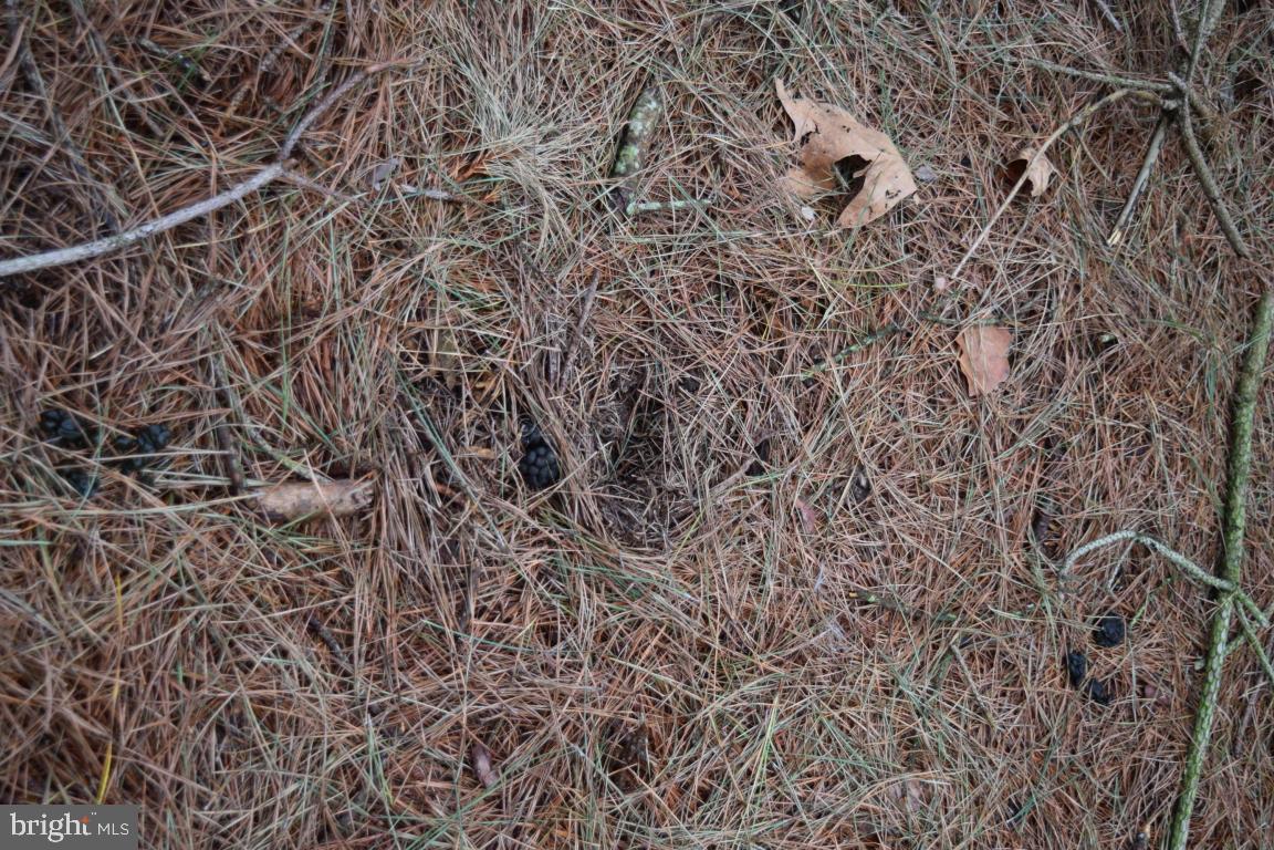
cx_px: 637
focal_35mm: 51
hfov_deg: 38.9
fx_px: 1805
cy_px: 425
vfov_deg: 26.5
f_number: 4.5
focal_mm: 34
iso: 400
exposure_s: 1/80
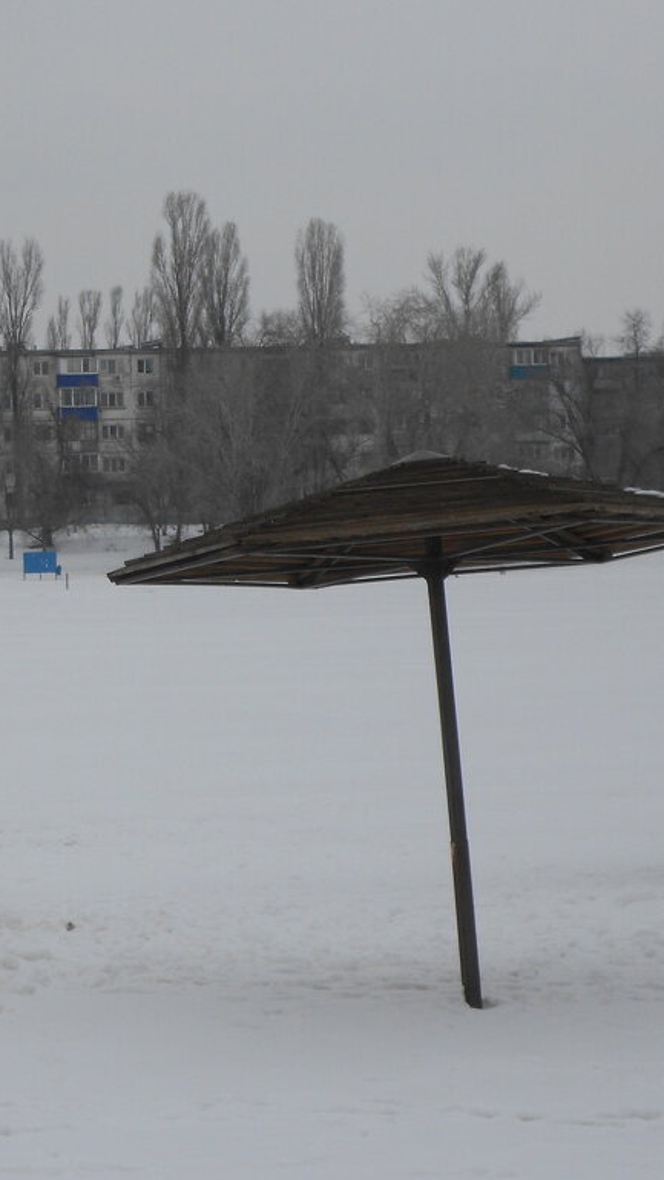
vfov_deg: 16.5
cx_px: -46
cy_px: 597
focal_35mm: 130
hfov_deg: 9.2
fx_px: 4070
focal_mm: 15.4
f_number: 6.3
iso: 80
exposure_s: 1/500
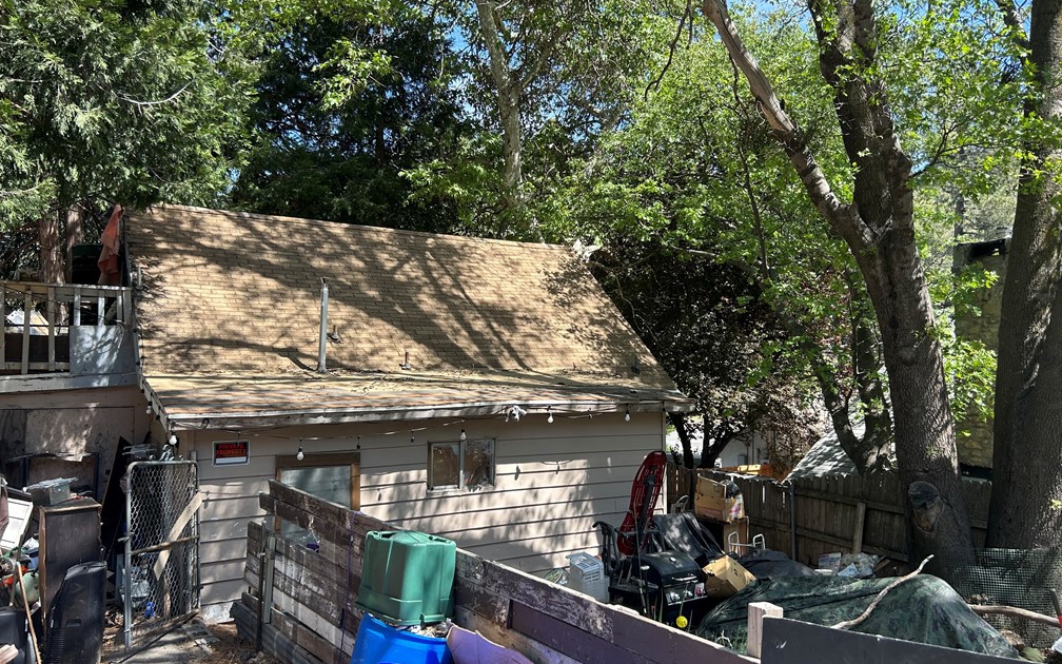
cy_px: 324
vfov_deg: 44.5
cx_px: 531
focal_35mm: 28
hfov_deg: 66.5
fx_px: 810
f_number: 1.5
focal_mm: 5.7
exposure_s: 1/743
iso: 50
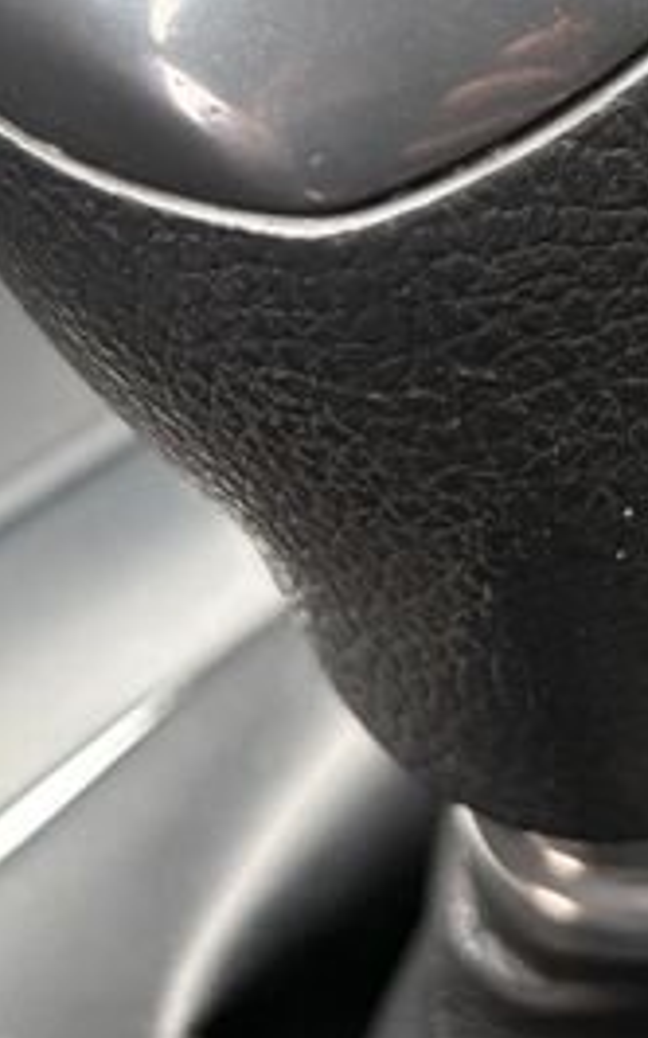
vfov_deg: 19.2
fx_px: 2998
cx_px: 679
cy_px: 55
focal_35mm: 106
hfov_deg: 12.2
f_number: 1.6
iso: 250
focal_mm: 5.96
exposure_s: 1/60
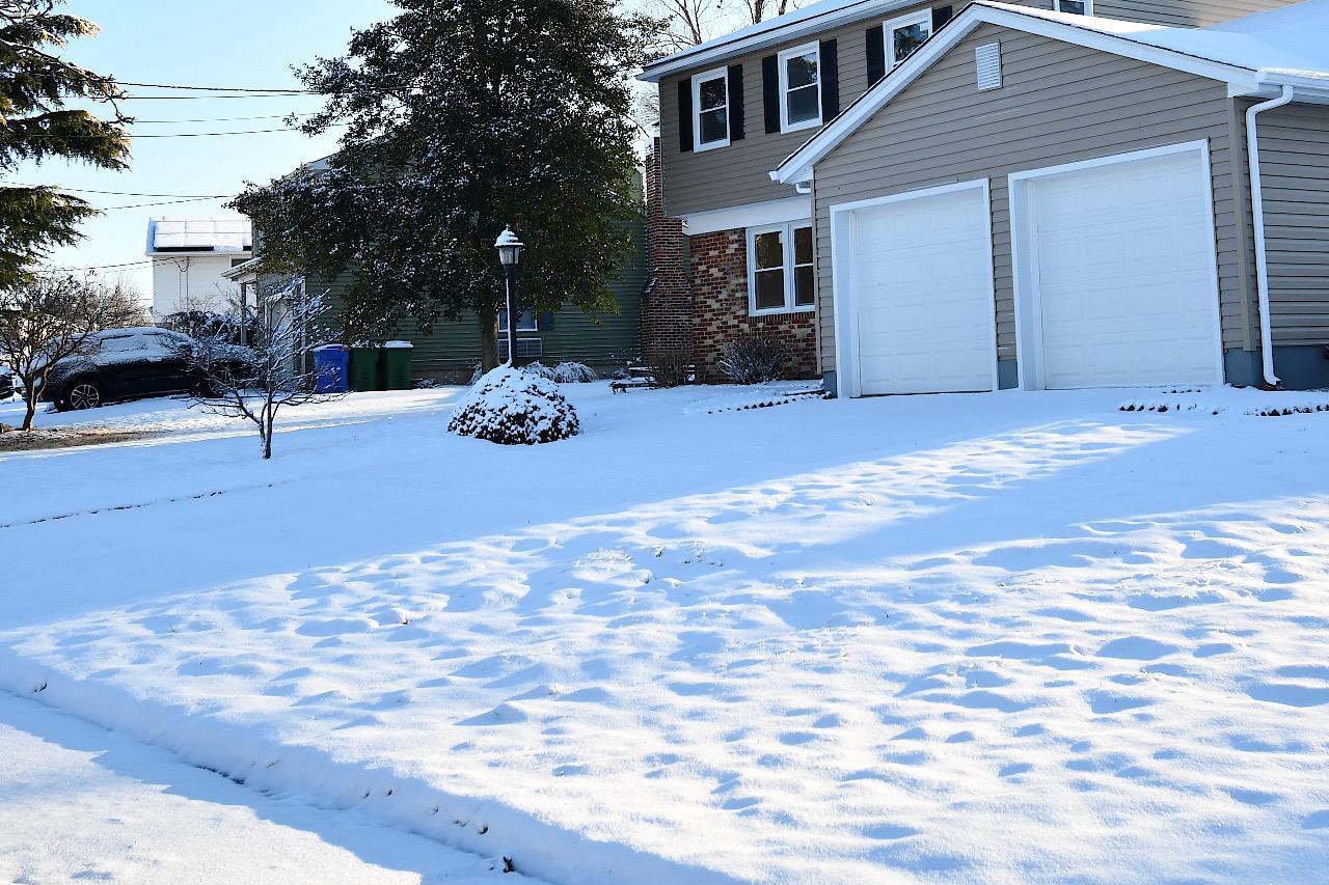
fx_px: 1772
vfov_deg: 27.6
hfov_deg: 41.0
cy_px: 192
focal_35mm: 48
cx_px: 748
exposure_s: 1/200
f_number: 5.6
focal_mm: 20
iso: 100
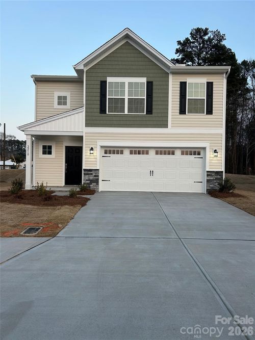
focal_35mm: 26
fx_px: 255
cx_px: 128
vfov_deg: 67.3
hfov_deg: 53.0
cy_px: 170
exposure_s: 1/341
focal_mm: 5.7
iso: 50
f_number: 1.5
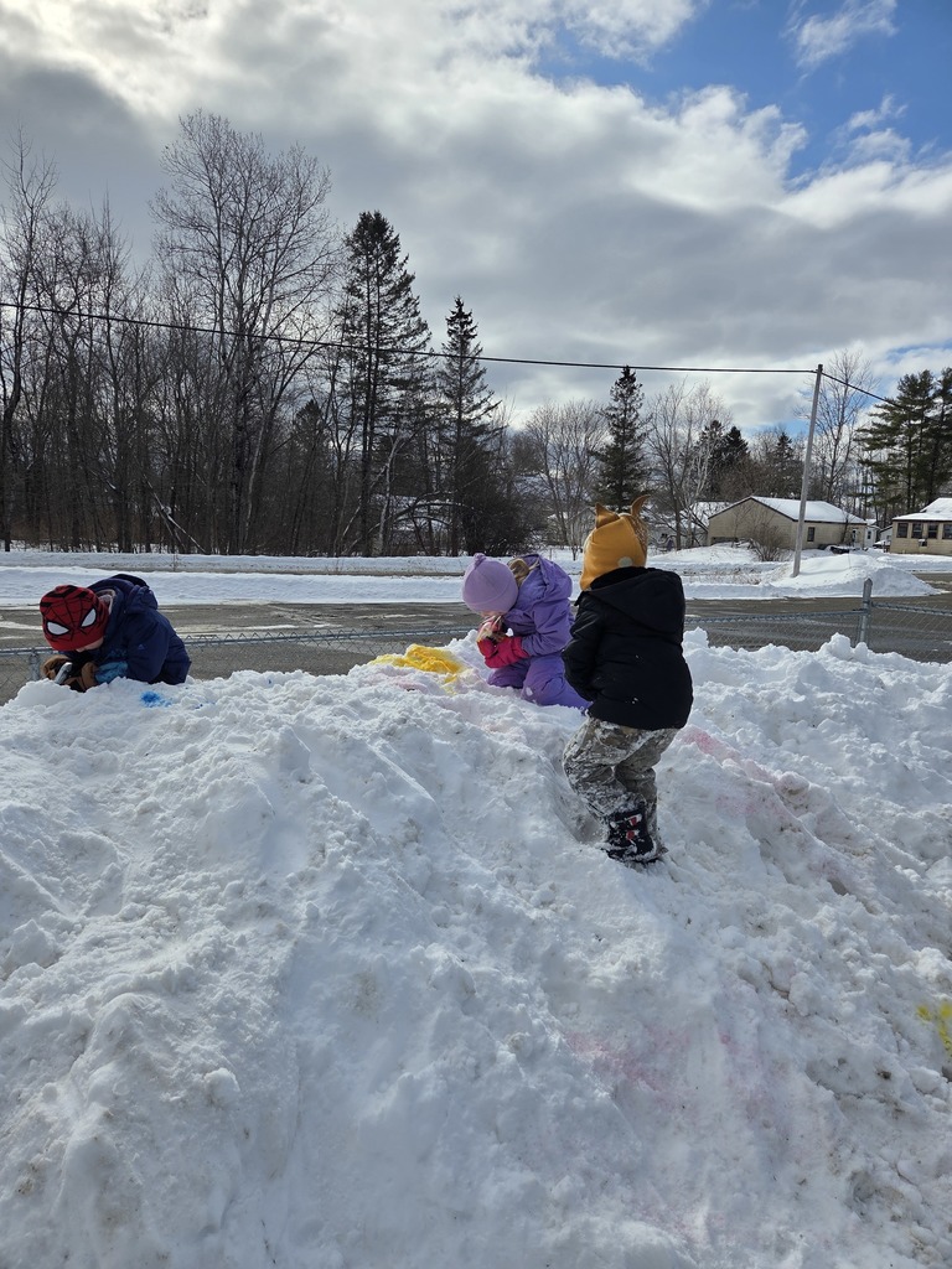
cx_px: 476
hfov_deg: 58.9
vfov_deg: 73.9
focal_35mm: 23
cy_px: 634
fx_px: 843
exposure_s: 1/7891
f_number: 1.8
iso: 40
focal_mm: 5.4
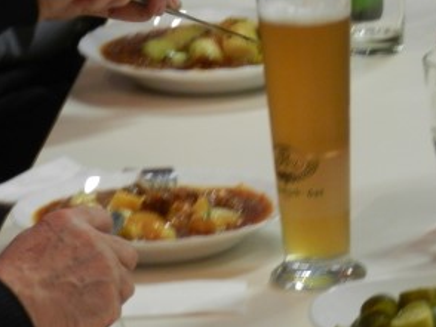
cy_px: 212
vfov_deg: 2.0
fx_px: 9316
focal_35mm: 739
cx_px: 326
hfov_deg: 2.7
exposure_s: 1/10
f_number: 5.5
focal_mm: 60.5
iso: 400
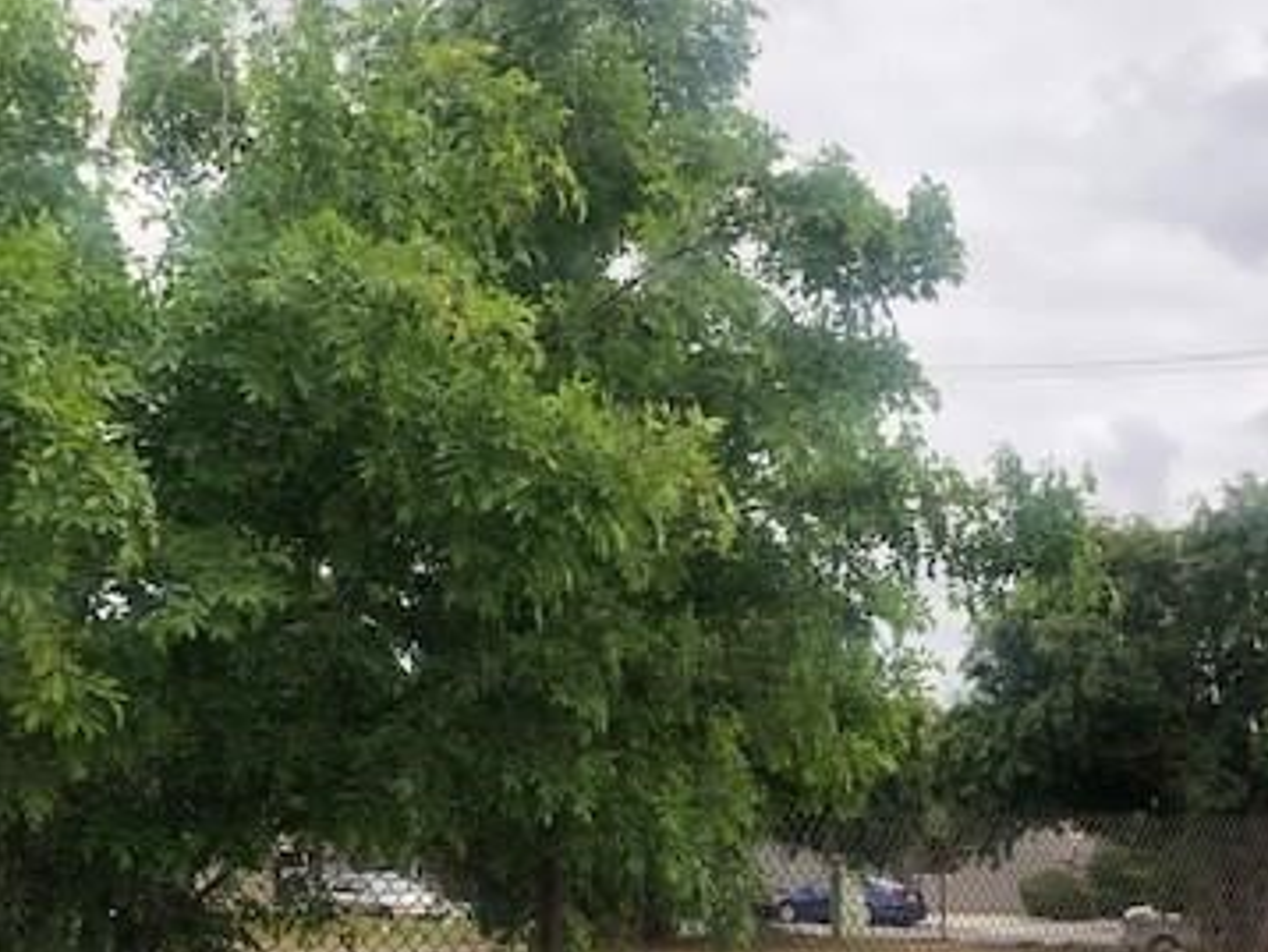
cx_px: 620
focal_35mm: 50
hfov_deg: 38.2
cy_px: 789
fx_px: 1833
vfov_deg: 28.4
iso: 20
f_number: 1.8
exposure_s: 1/813
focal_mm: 3.99
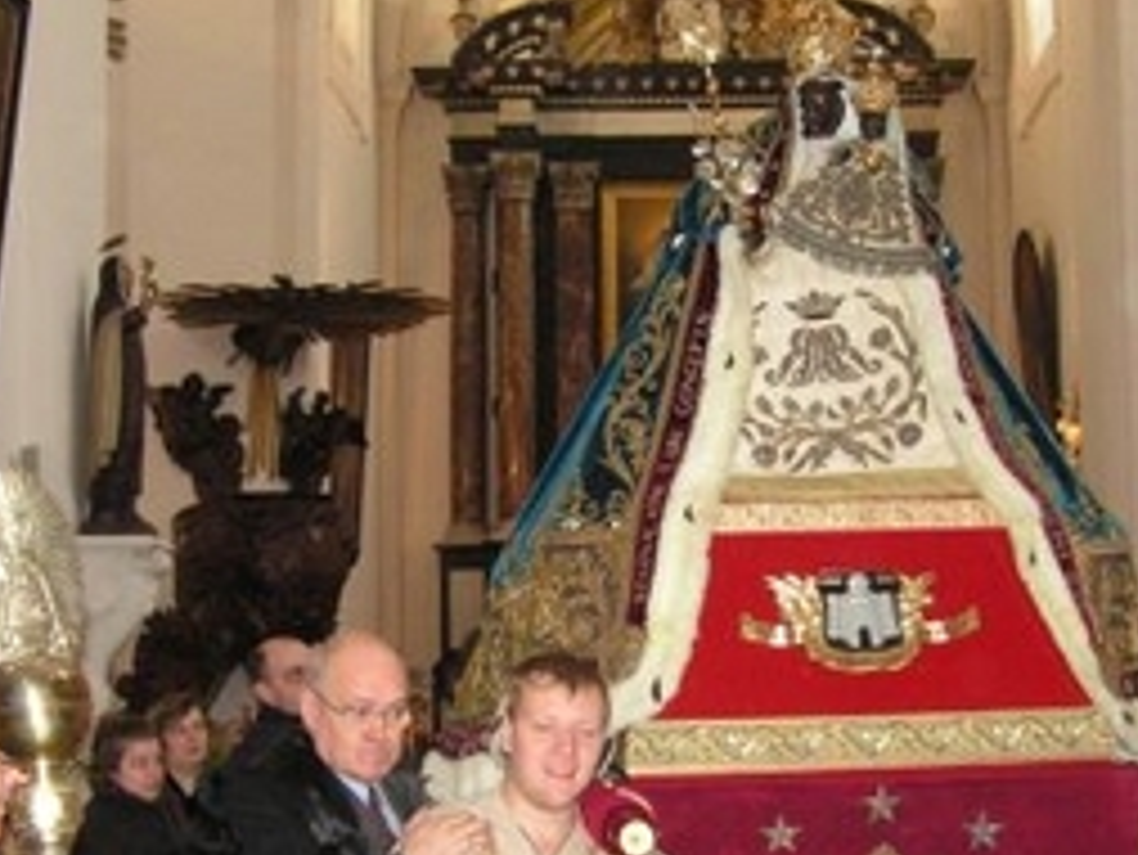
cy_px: 592
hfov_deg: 25.9
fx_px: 2467
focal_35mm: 75
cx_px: 706
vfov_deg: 19.6
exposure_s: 1/40
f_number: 2.8
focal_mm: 6.3
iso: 200
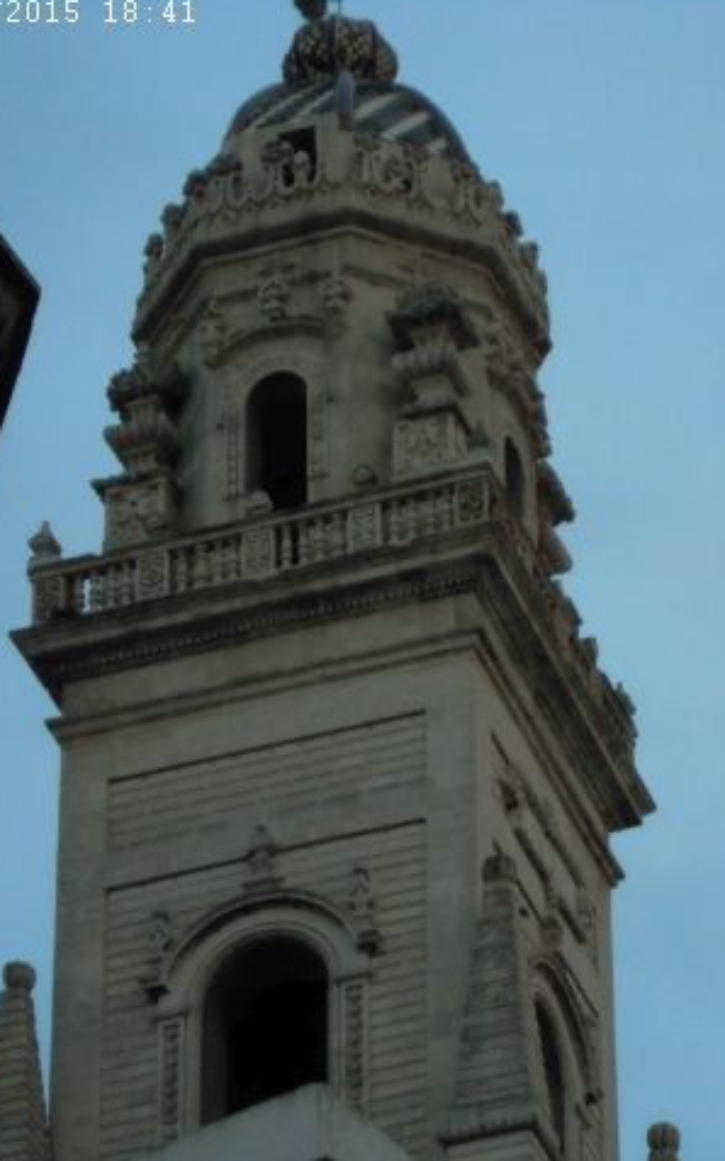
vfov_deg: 10.5
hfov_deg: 6.6
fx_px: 6293
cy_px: 579
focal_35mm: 199
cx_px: 489
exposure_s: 1/25
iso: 640
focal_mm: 25
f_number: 6.6
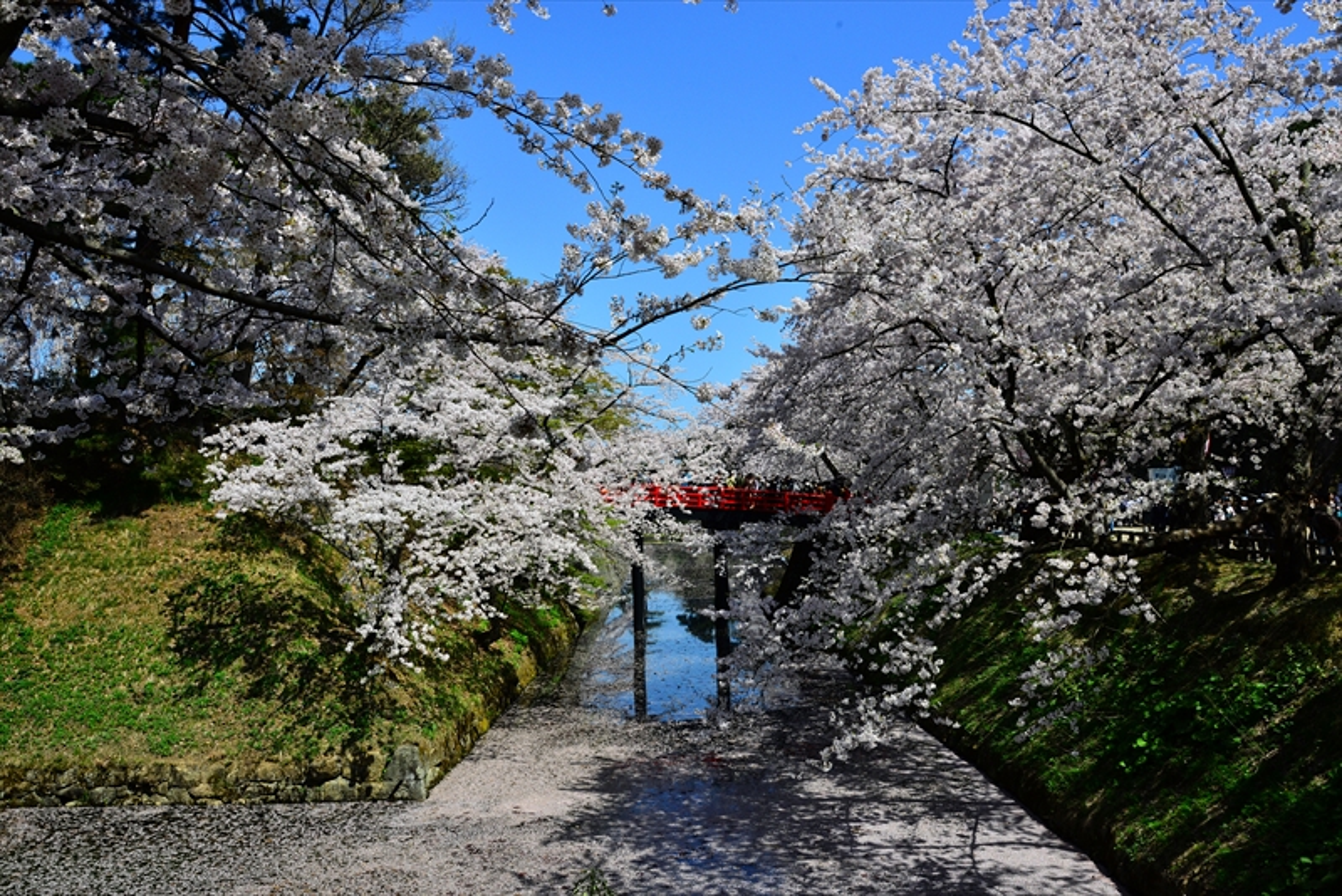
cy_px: 448
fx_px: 1156
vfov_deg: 42.4
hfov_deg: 60.3
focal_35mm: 31
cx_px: 671
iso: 400
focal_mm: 31
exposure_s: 1/640
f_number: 13
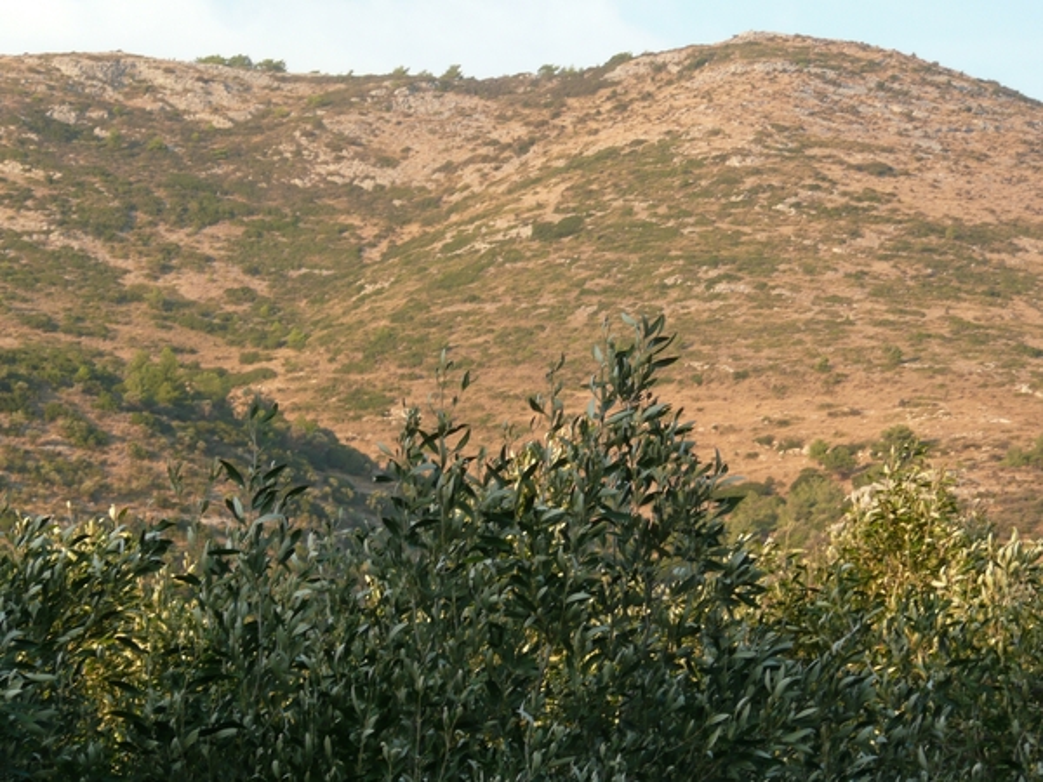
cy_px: 391
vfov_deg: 6.9
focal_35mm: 214
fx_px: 6448
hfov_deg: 9.2
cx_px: 522
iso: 100
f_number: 4.8
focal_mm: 29.2
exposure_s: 1/100
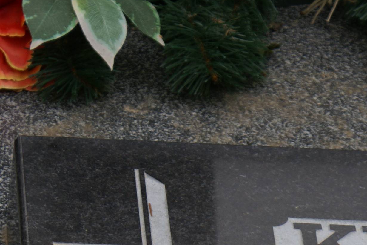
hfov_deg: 6.2
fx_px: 3374
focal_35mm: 331
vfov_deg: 4.1
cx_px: 434
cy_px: 336
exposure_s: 1/125
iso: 100
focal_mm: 70
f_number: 7.1
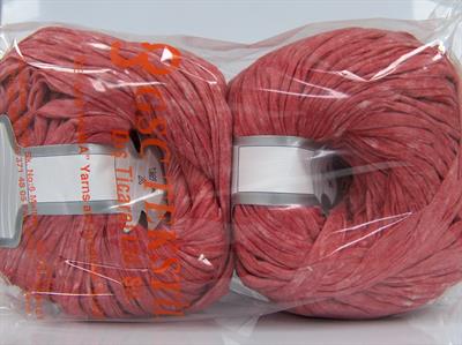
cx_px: 231
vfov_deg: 32.8
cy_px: 172
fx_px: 587
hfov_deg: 43.0
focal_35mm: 44
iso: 200
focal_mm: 8.96
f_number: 2.8
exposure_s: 1/74.2
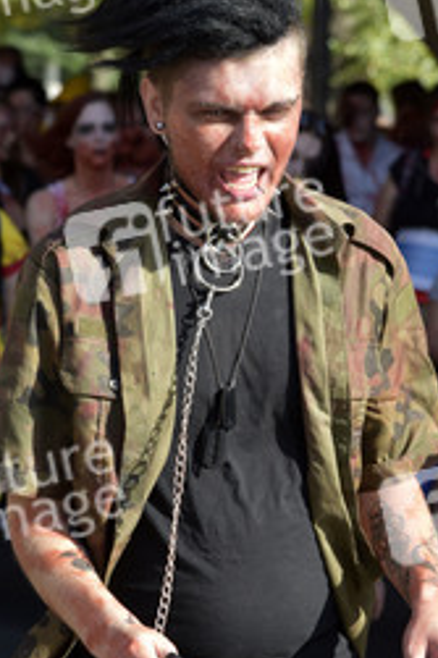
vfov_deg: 10.8
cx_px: 275
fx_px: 3490
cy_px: 372
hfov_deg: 7.2
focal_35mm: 191
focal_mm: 120
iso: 280
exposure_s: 1/250
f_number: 8
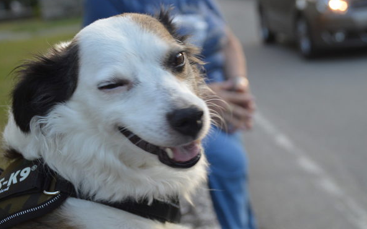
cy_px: 114
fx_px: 650
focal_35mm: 65
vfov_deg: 20.0
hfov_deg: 31.5
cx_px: 184
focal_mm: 42
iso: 280
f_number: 5.6
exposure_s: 1/125
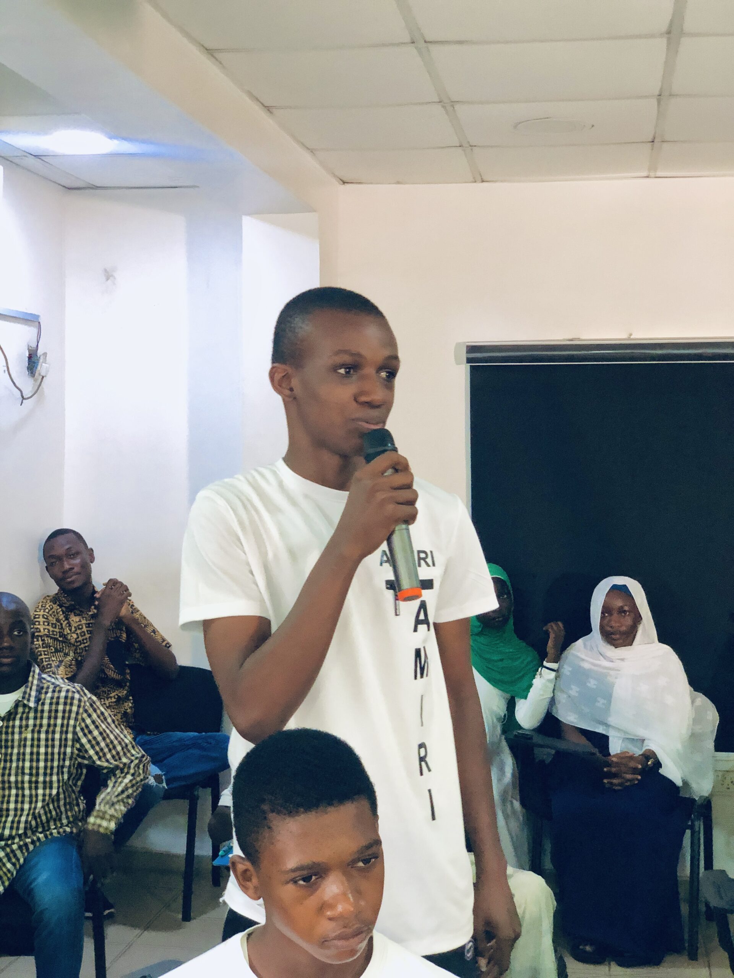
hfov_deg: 28.0
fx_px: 1470
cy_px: 489
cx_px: 367
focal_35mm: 52
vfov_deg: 36.8
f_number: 2.4
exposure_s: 1/17
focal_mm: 6
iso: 160
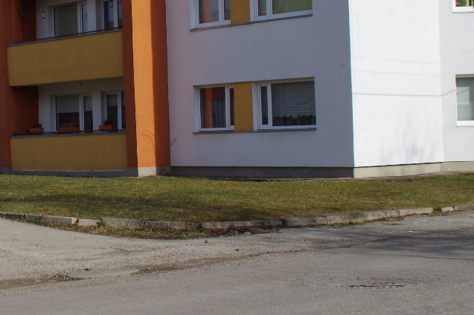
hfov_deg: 21.4
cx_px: 1
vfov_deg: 14.8
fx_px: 1211
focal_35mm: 92
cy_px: 95
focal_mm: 24
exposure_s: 1/160
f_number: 13
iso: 100
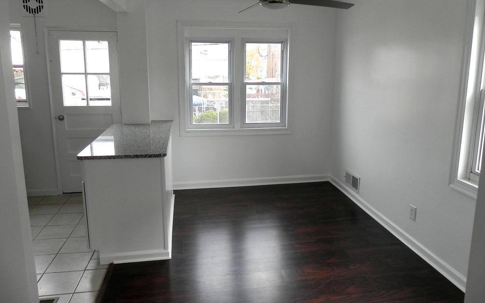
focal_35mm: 28
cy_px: 153
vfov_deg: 44.5
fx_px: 370
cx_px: 239
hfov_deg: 66.5
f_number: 3.5
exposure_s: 1/103
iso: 160
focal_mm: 4.6
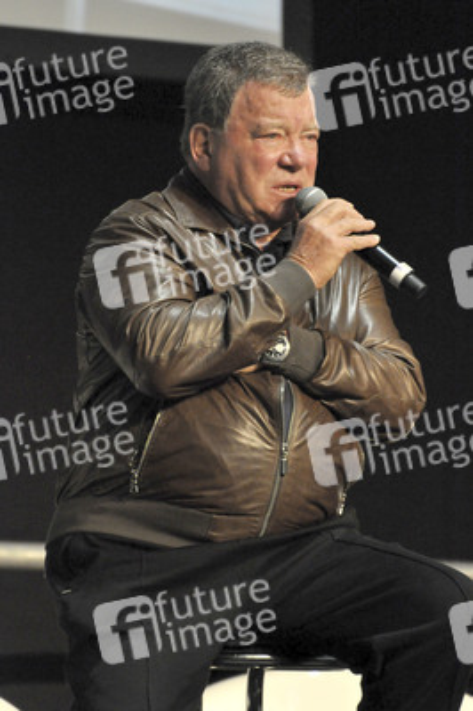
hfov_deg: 3.0
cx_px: 236
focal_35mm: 450
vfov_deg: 4.6
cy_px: 356
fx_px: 8883
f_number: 5.6
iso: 3200
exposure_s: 1/80
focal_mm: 300
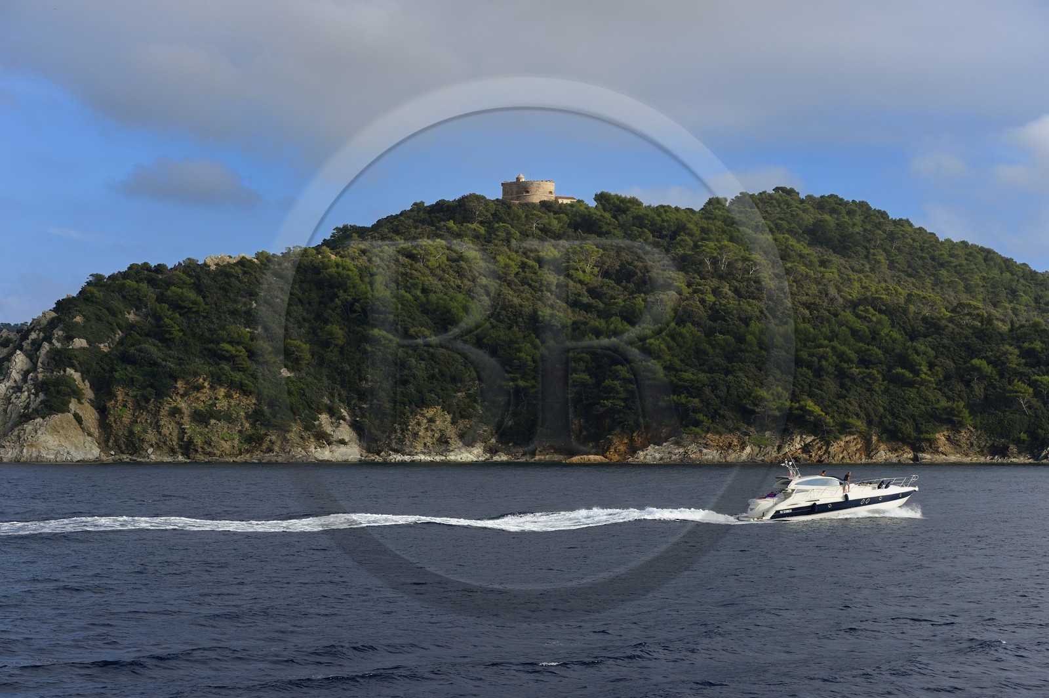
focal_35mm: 70
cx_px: 524
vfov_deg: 19.4
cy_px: 349
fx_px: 2038
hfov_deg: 28.9
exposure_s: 1/320
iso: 200
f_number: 8
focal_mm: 70
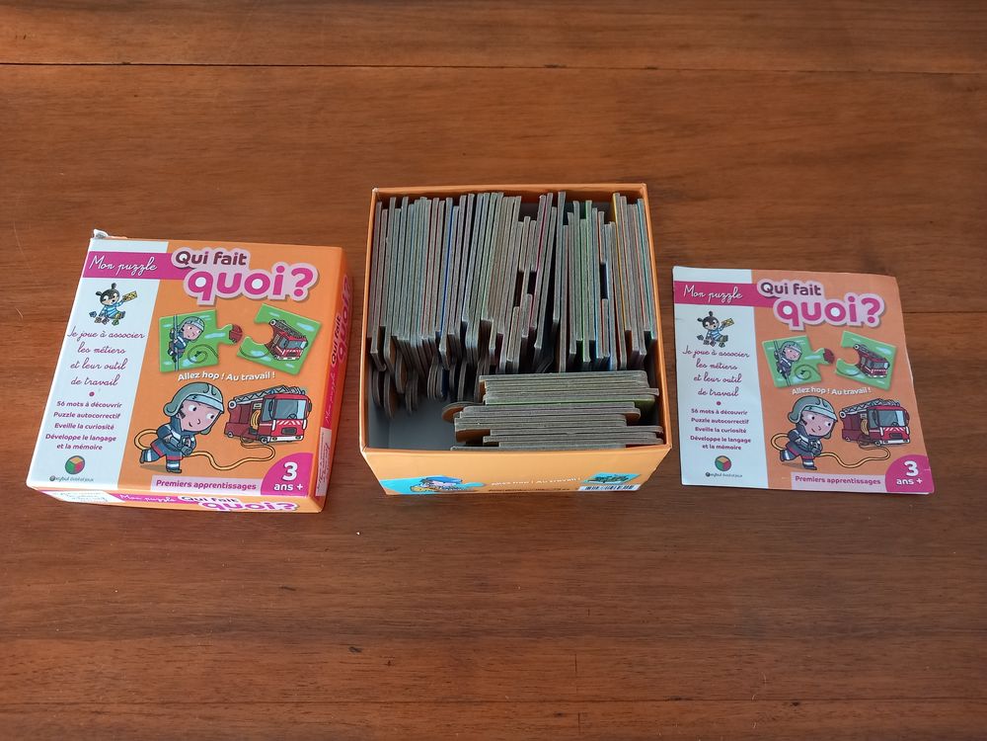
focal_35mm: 27
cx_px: 494
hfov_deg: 65.3
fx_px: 770
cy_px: 370
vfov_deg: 51.4
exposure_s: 1/50
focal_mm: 4
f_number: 1.8
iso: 250
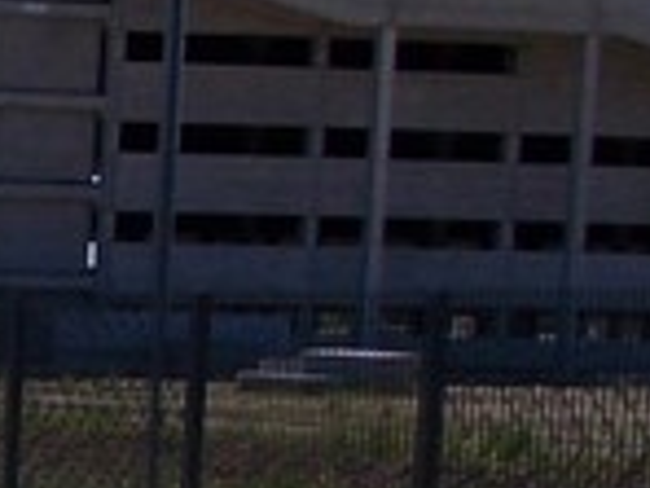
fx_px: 2723
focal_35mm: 145
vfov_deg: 10.0
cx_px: -949
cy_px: 646
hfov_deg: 11.2
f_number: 5.4
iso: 80
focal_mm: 4
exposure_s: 1/800
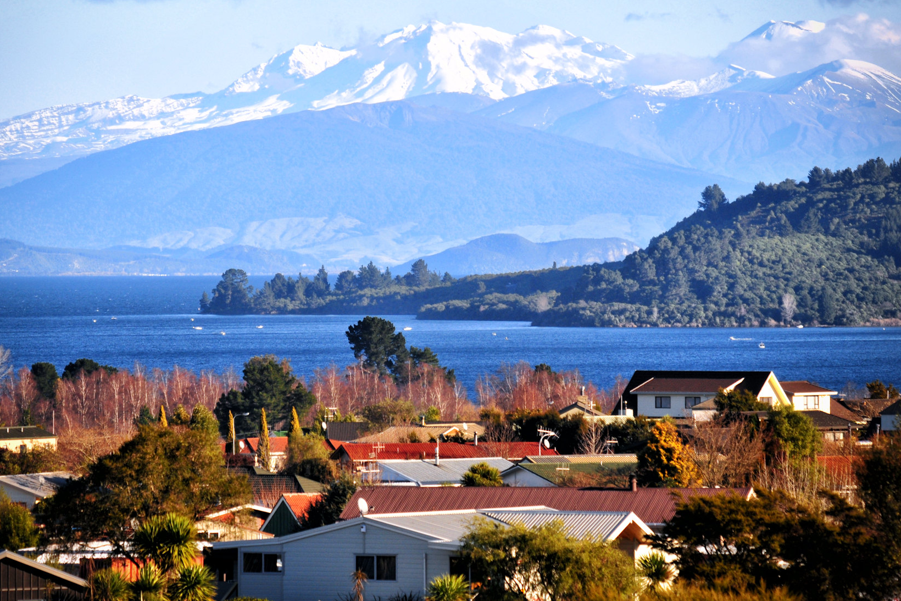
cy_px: 293
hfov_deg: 6.4
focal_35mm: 321
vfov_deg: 4.3
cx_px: 423
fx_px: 8023
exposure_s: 1/750
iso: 250
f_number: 6
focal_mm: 195
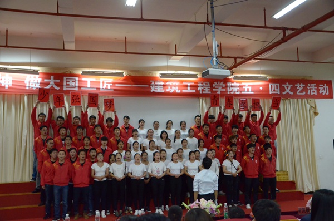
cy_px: 110
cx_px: 167
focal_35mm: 36
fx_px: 333
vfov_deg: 36.7
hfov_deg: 53.2
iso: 2500
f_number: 3.8
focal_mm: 24
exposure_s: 1/60
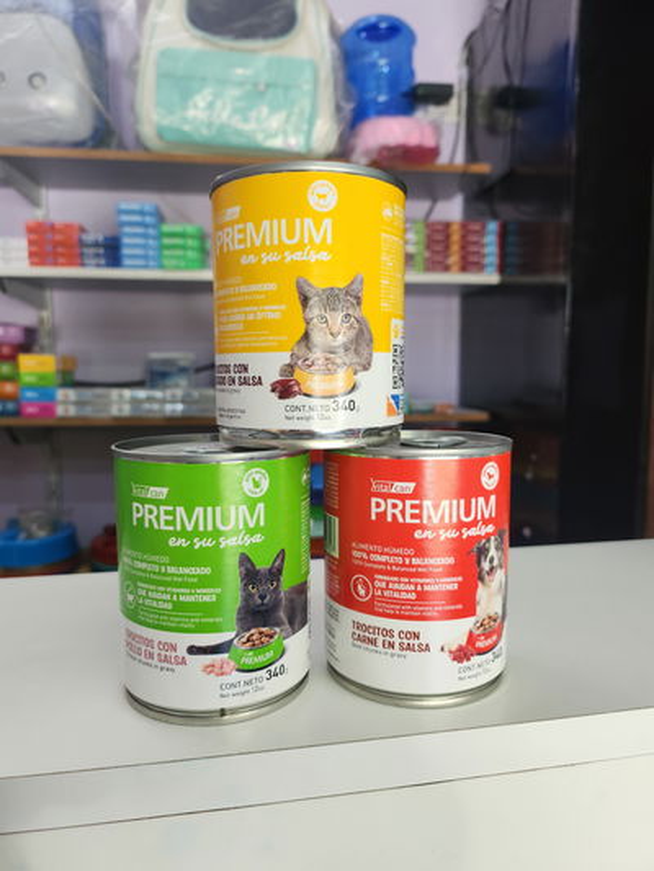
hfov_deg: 56.8
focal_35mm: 24
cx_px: 327
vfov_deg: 71.6
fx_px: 604
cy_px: 436
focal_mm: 5
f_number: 1.8
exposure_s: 1/100
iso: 160
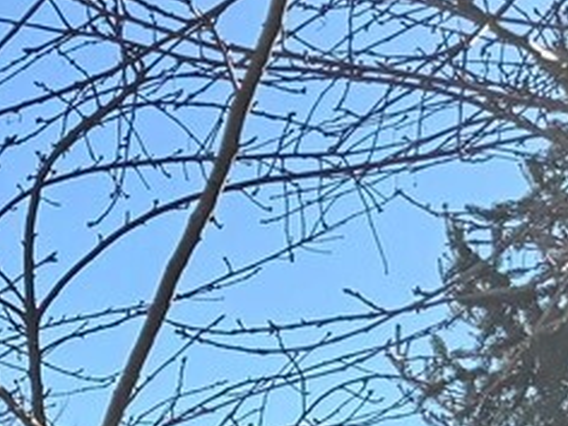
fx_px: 2675
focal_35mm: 163
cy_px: 923
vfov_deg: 8.5
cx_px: -1064
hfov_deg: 9.7
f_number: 1.78
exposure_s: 1/1653
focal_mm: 6.76
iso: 100
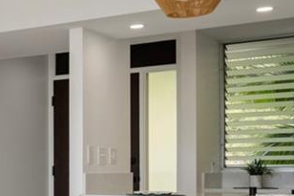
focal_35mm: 83
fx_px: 677
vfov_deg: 16.3
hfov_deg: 20.6
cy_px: 171
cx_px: -157
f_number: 8
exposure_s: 1/125
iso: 200
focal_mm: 16
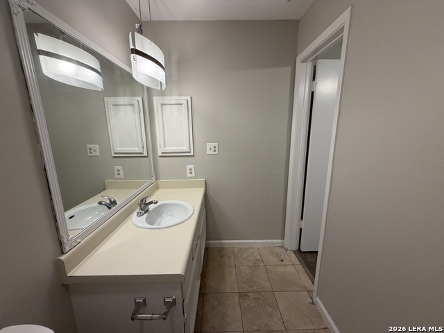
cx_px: 222
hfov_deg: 102.1
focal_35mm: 14
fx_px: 180
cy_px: 166
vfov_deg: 85.7
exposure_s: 1/120
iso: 200
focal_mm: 2.22
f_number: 2.2
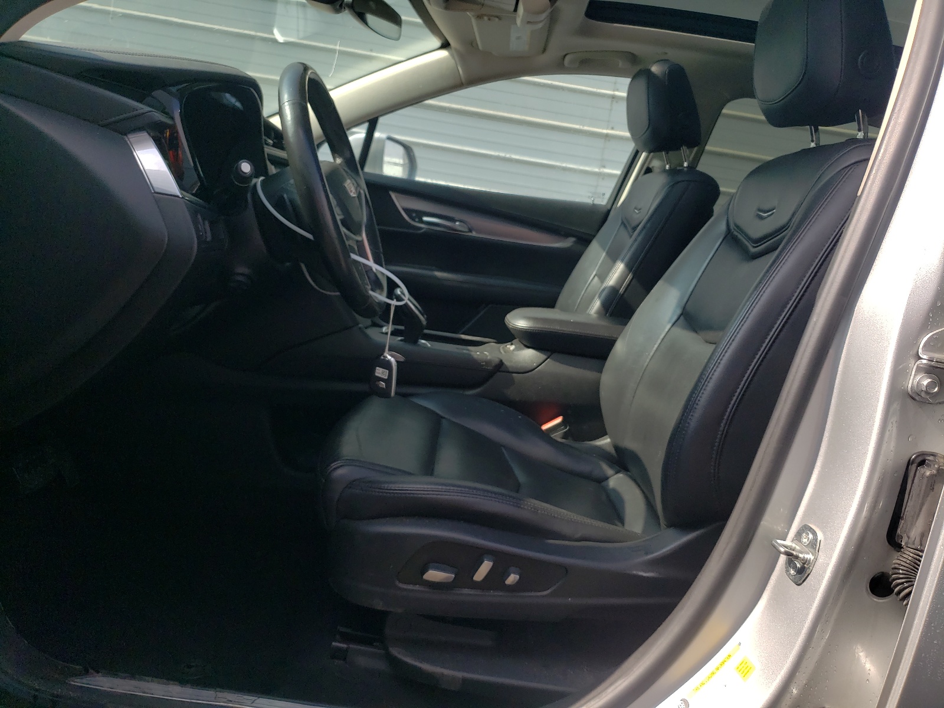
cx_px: 472
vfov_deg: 53.1
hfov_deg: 67.3
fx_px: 709
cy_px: 354
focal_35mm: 26
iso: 50
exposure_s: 1/1429
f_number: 1.5
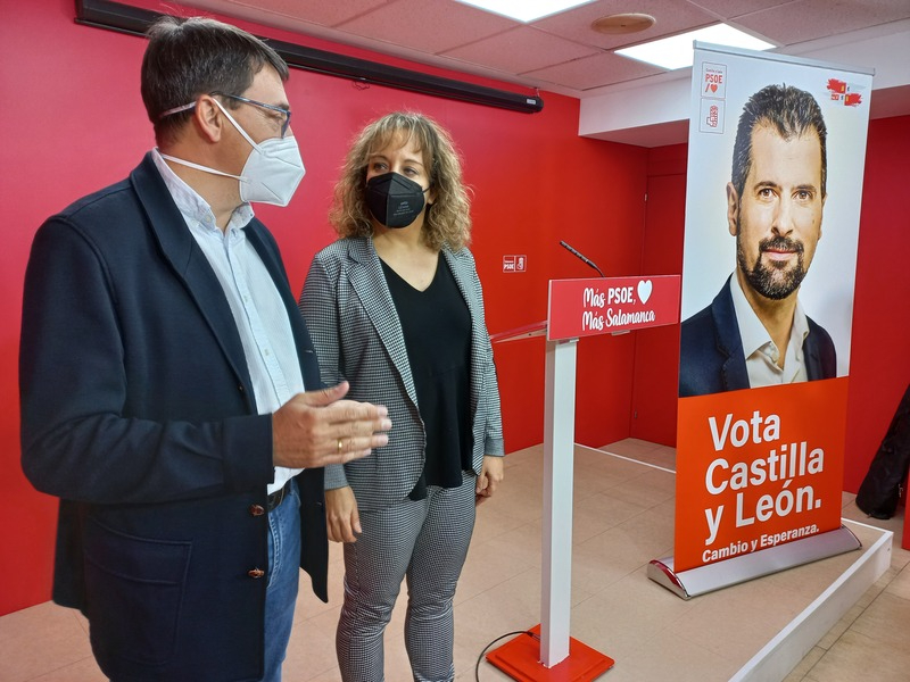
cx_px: 455
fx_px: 657
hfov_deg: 69.4
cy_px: 341
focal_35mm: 25
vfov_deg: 54.9
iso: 64
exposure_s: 1/49
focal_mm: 4.6
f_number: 1.8
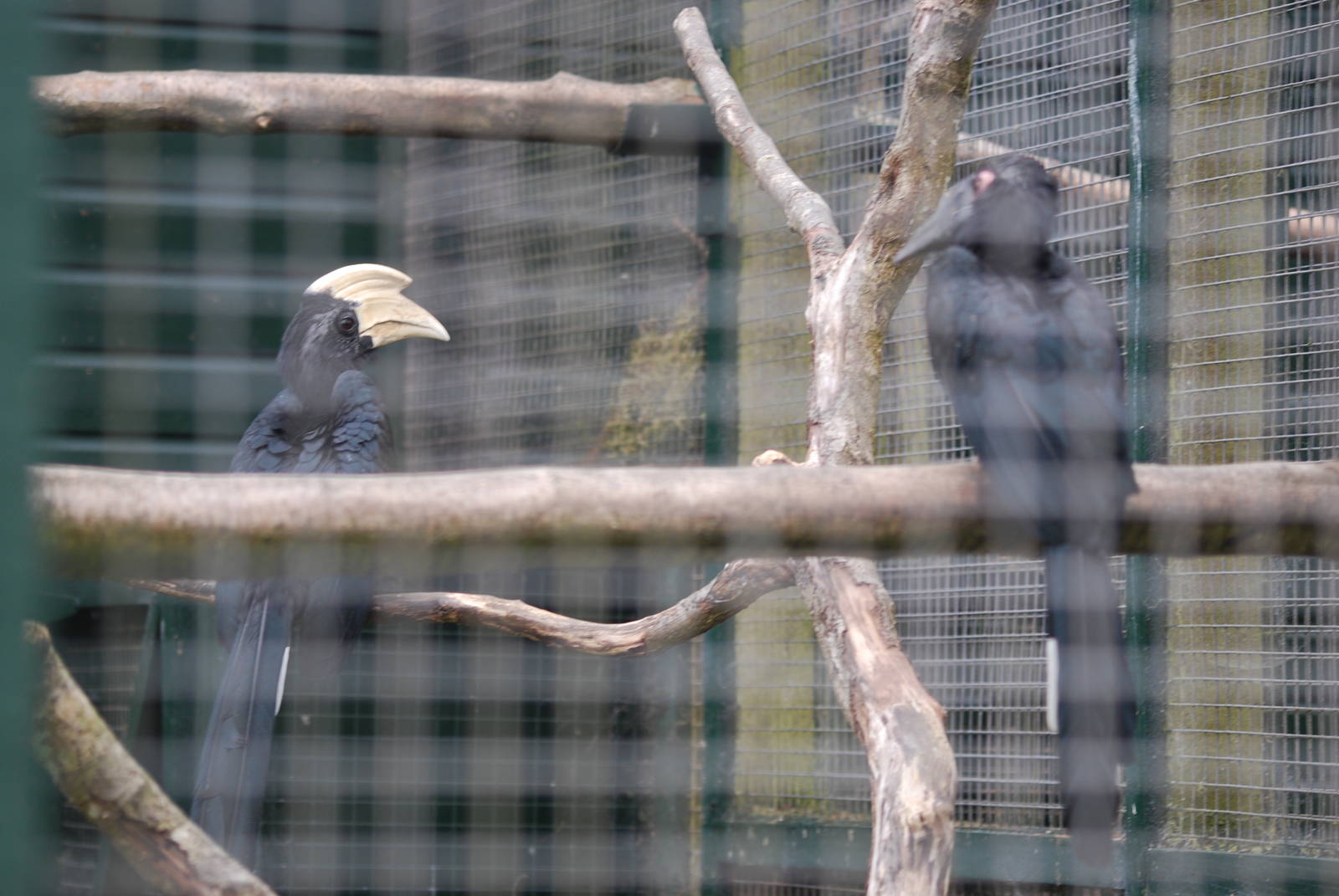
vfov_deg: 9.7
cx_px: 670
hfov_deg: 14.4
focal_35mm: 142
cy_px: 448
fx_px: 5306
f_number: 4.2
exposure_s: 1/125
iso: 200
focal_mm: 95
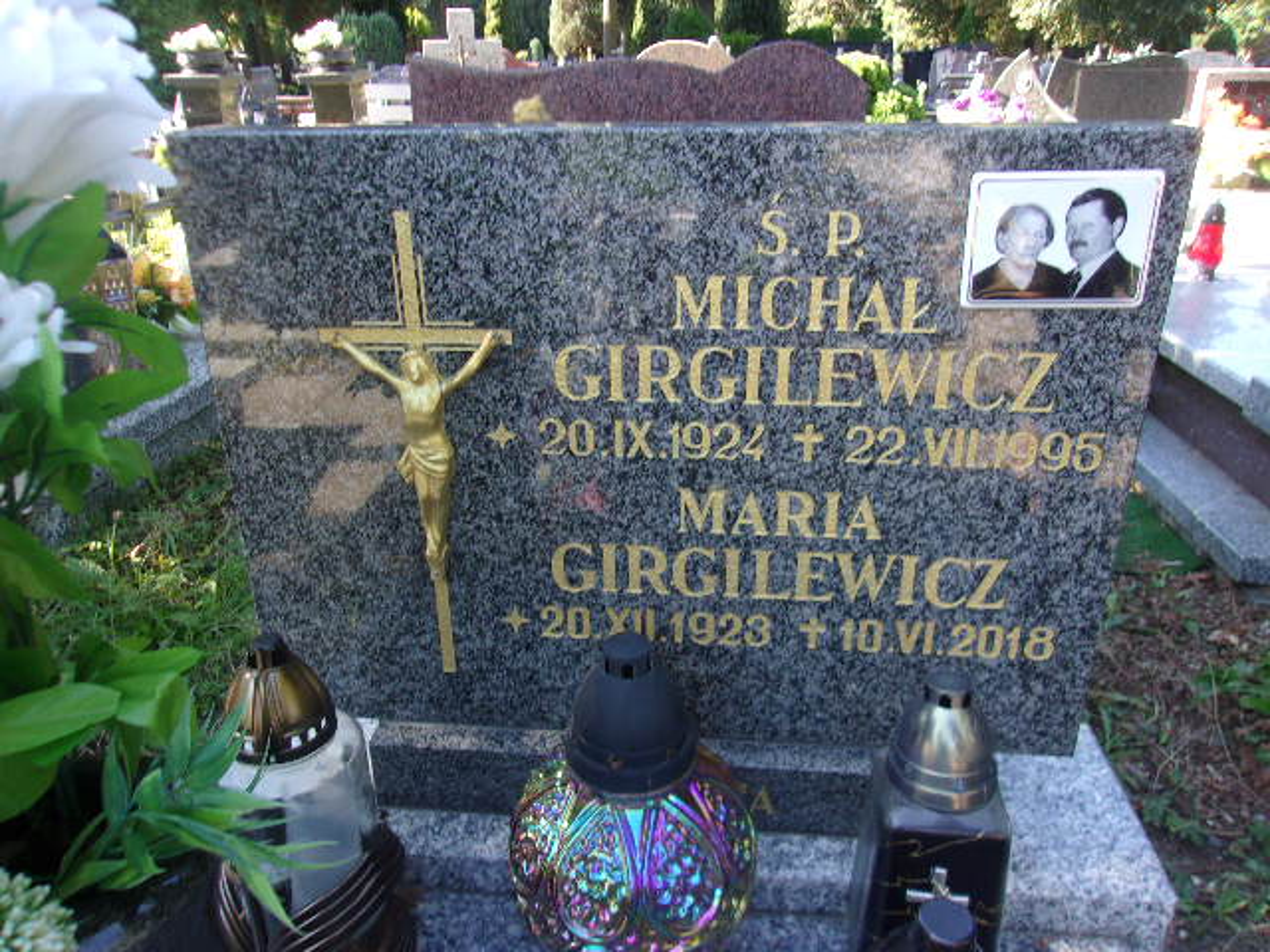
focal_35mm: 27
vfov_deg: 51.4
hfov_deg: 65.3
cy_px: 476
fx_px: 991
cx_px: 635
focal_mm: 4.9
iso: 80
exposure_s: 1/80
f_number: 3
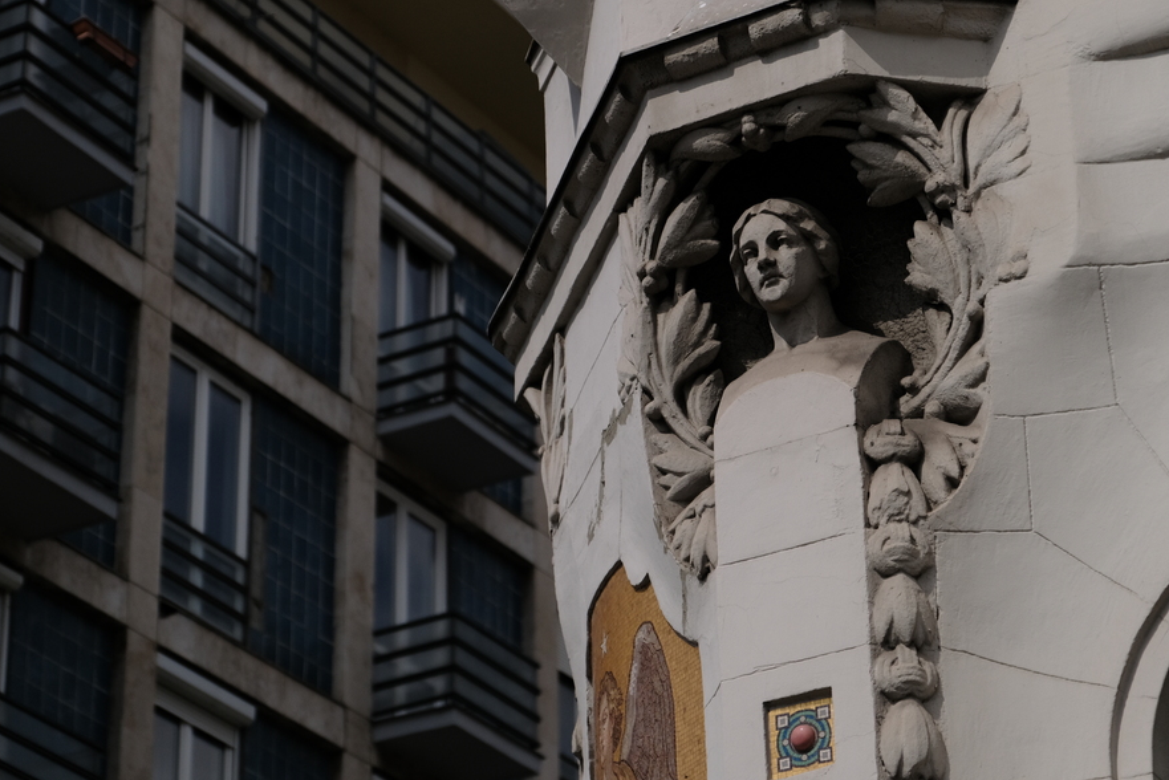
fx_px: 3963
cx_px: 495
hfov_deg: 16.8
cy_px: 334
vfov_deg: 11.2
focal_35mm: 122
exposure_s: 1/16000
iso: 320
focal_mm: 70
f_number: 2.8
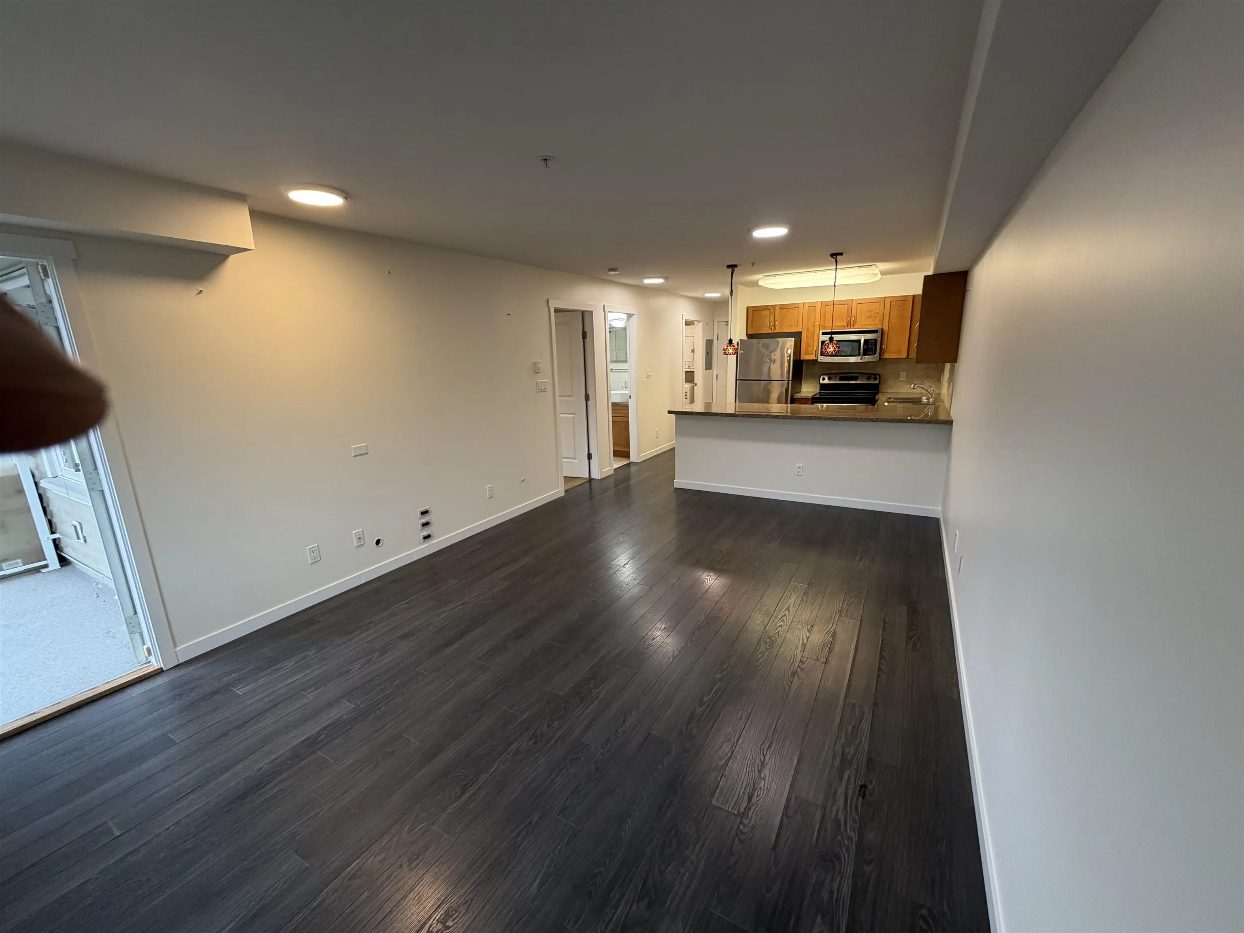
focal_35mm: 14
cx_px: 622
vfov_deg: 85.7
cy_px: 466
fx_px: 503
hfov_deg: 102.1
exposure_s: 1/60
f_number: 2.2
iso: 200
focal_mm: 2.22
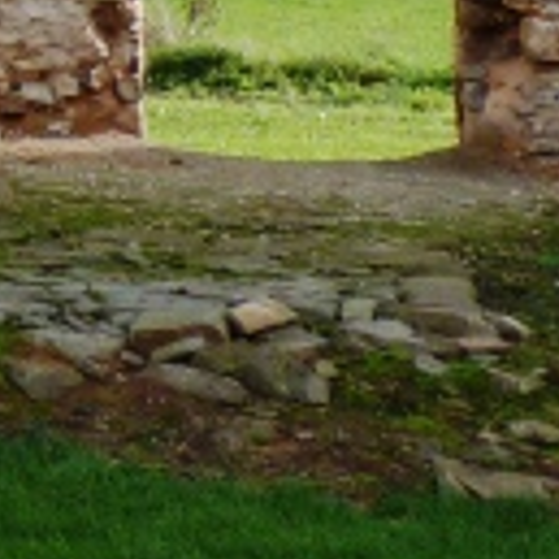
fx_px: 3599
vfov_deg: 8.2
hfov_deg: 7.2
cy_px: -767
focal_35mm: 197
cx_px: -1439
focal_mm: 5
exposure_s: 1/320
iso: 80
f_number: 3.3
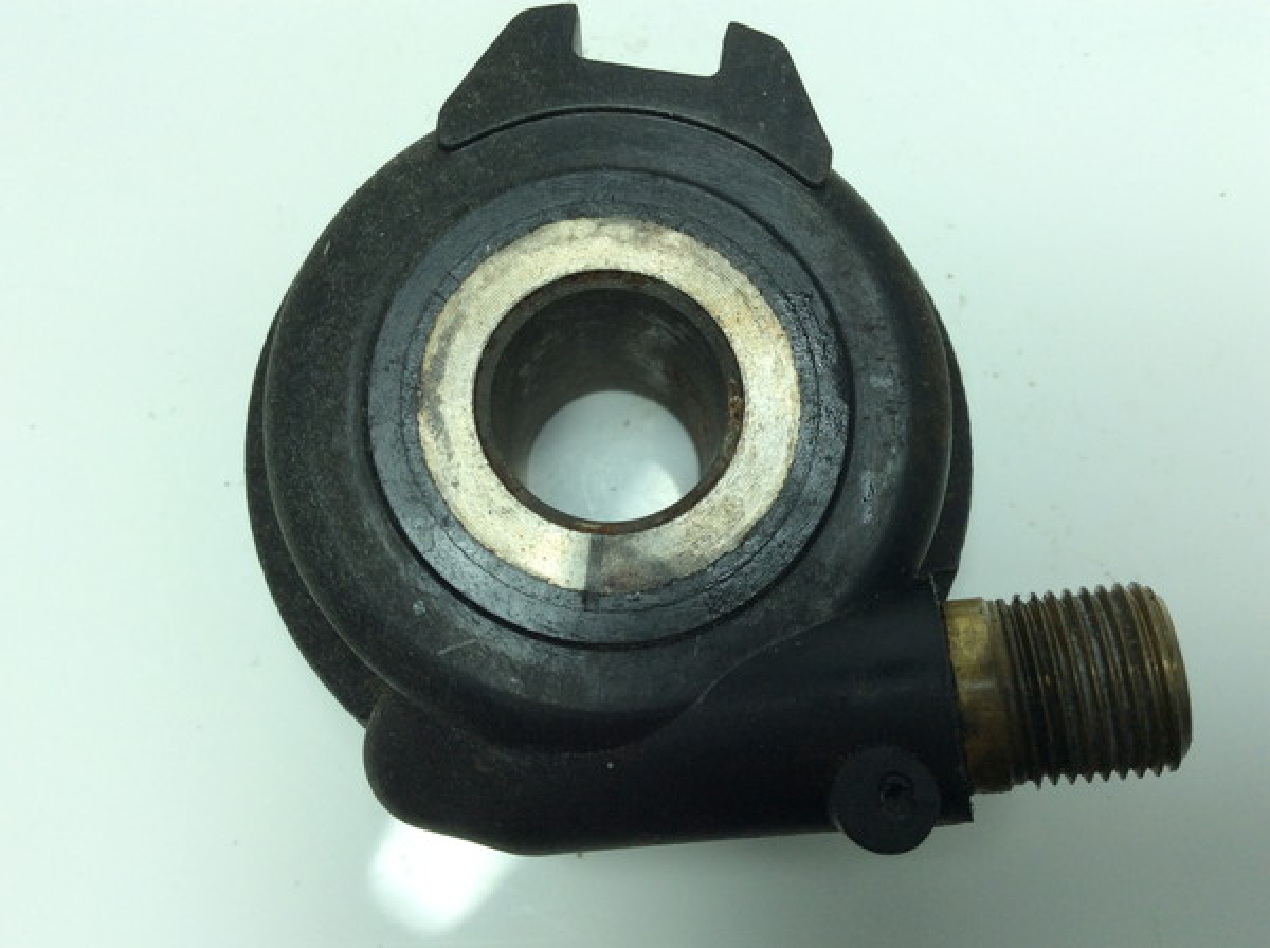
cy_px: 474
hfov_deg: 56.9
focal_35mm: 32
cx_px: 635
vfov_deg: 44.0
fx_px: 1172
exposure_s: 1/298
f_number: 2.4
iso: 32
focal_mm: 3.3
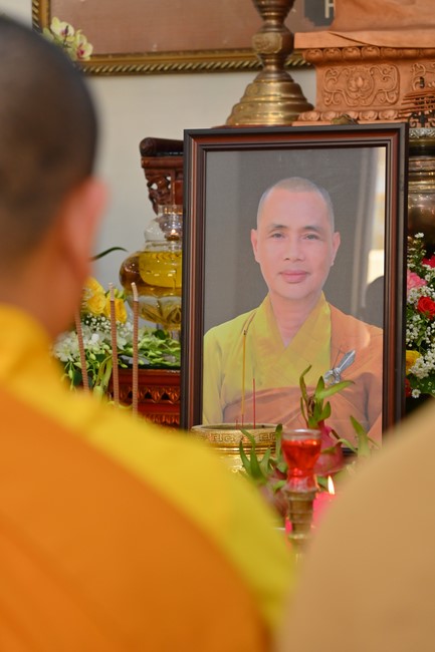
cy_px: 326
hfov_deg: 11.4
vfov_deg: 17.1
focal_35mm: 120
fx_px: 2176
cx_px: 218
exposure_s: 1/125
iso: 1000
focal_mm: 120
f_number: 5.6
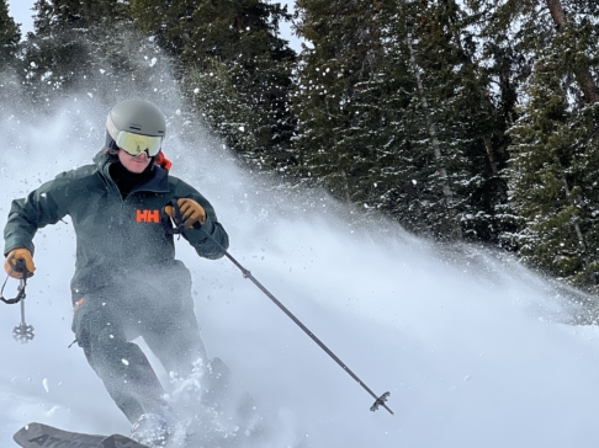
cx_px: 311
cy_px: 200
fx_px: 1920
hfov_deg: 17.7
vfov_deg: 13.3
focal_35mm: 111
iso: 32
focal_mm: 9
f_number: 2.8
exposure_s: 1/1263
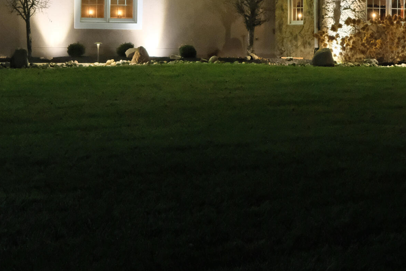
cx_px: 258
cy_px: -31
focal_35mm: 104
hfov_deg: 19.6
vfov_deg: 12.9
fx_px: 1172
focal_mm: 27.5
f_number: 4
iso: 3200
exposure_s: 1/6
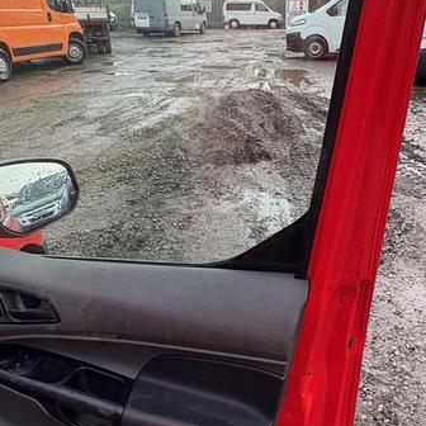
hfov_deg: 48.9
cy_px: 209
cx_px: 284
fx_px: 459
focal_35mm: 33
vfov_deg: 49.7
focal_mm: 2.22
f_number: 2.2
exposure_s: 1/174
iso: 40
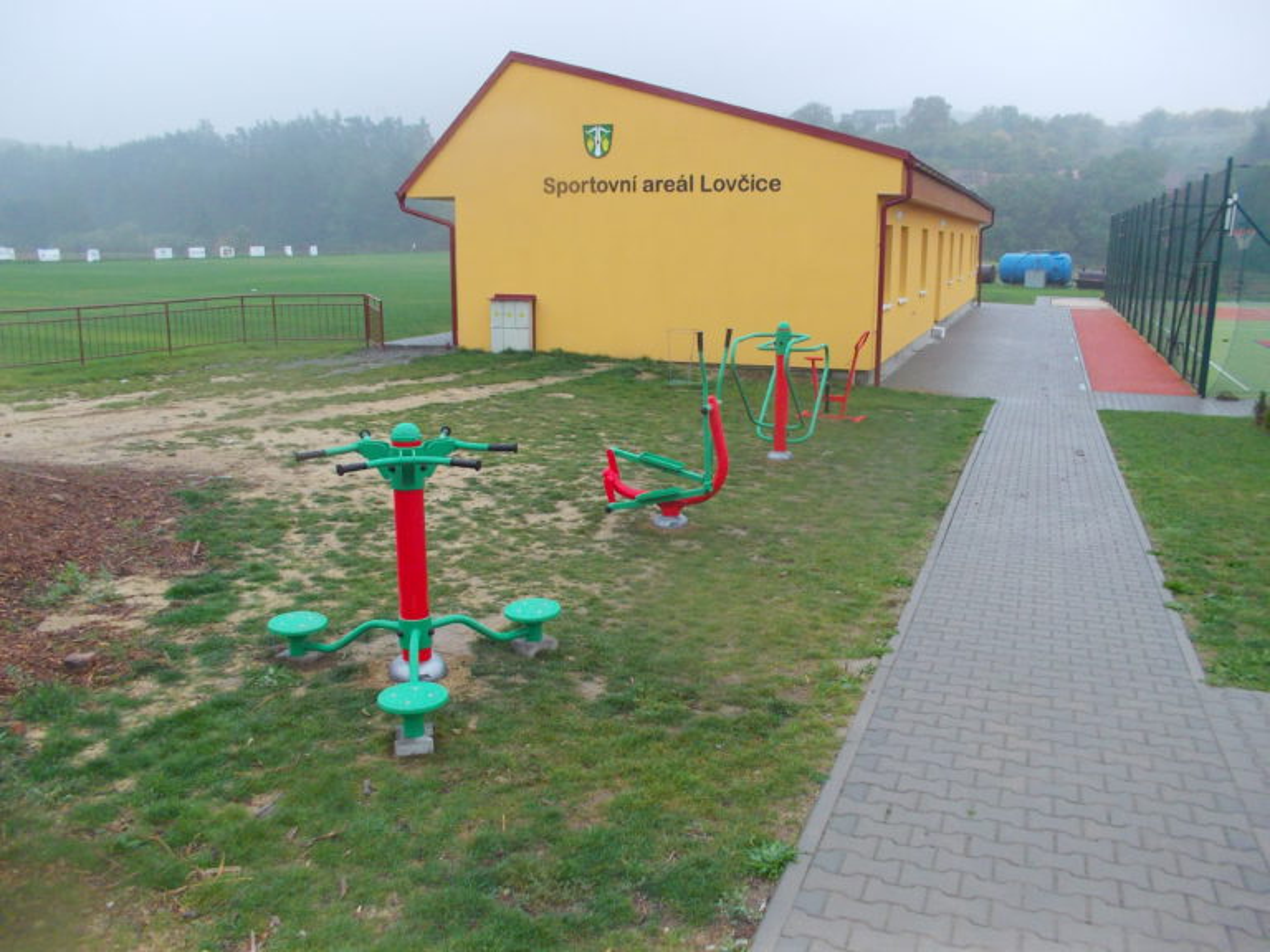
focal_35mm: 29
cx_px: 635
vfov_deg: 48.2
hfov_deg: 61.7
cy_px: 476
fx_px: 1064
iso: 200
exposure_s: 1/25
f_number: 3.3
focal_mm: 4.1
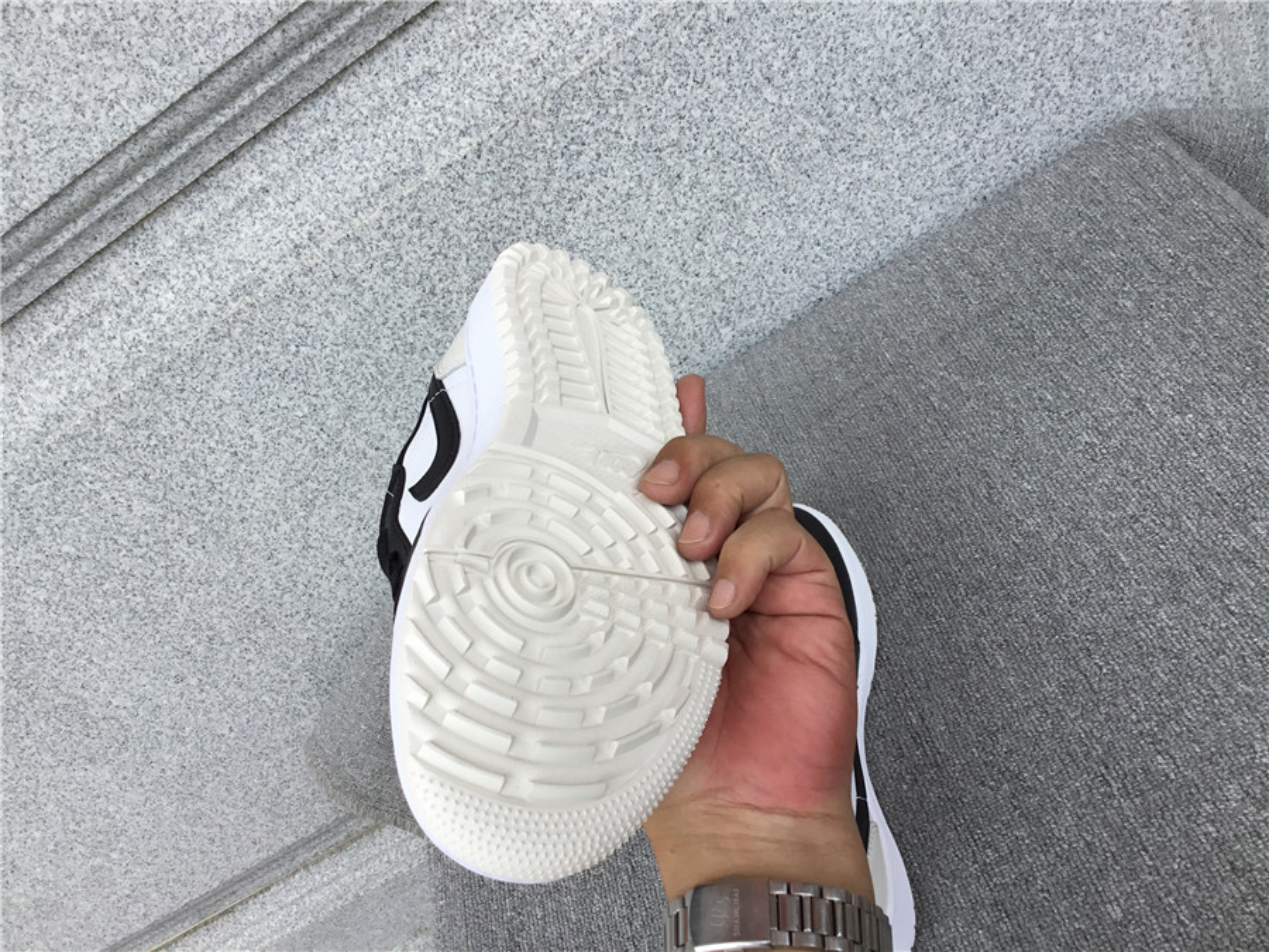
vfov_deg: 45.4
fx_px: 1136
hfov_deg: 58.4
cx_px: 634
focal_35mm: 31
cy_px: 476
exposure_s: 1/424
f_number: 2.4
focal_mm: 3.3
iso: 25
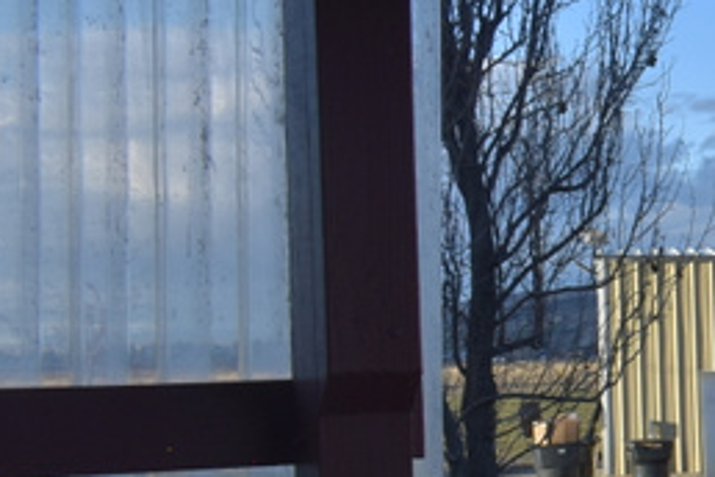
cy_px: 387
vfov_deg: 12.7
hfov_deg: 15.6
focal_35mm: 107
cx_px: 1383
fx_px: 2125
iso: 200
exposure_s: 1/250
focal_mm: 18
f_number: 8
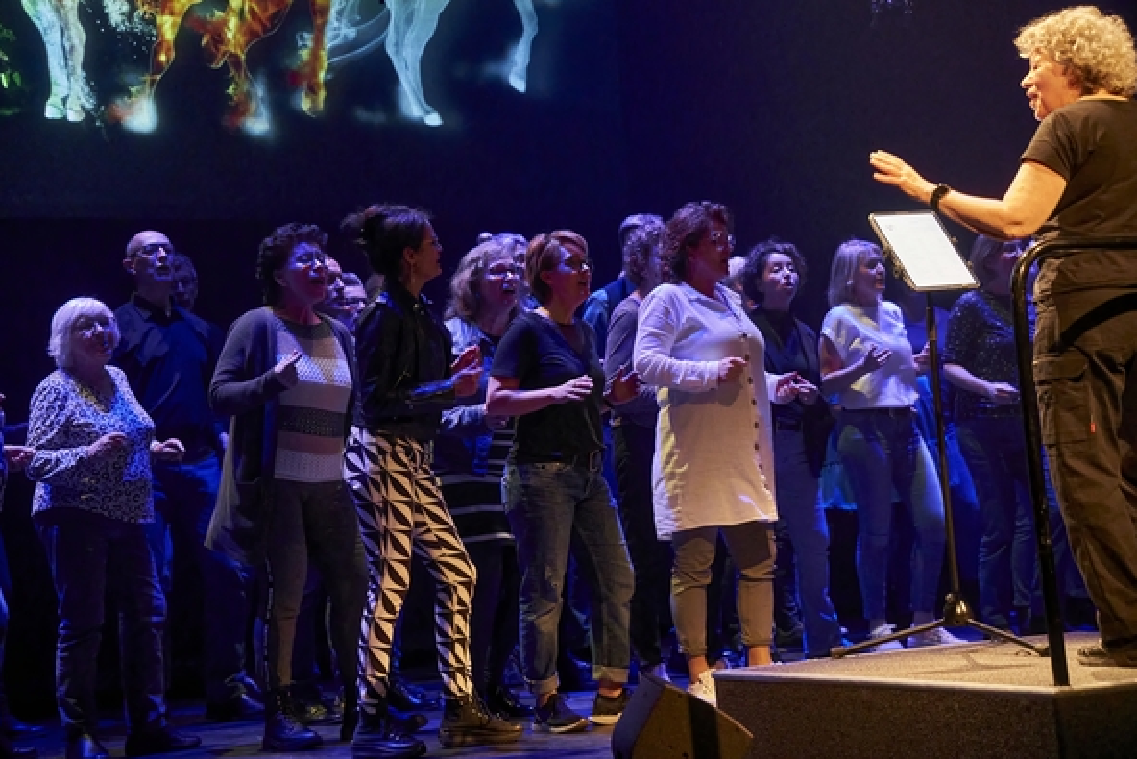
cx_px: 572
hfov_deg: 27.0
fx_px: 2369
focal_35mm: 75
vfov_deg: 18.2
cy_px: 377
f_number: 4
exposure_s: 1/125
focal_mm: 74
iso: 32000
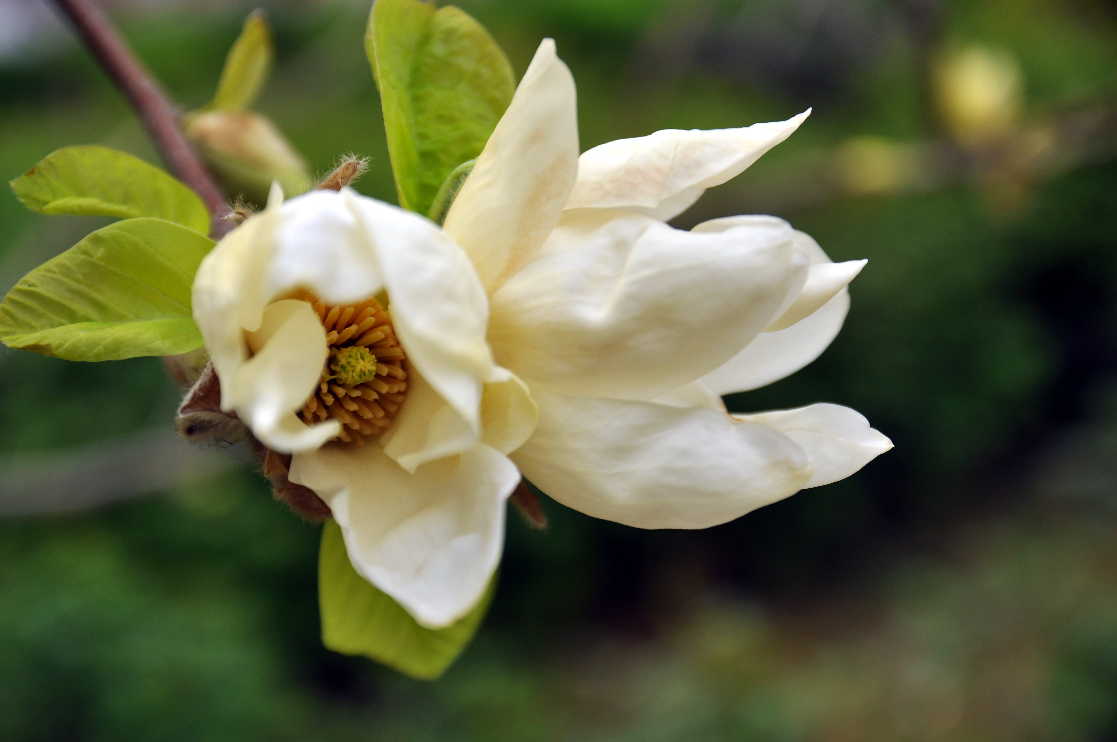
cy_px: 371
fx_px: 2324
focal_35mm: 75
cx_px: 558
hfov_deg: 27.0
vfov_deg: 18.1
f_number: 3.5
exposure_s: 1/500
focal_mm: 50
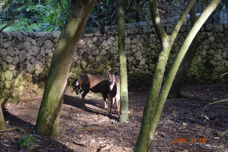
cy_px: 76
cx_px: 114
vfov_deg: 16.5
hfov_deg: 24.6
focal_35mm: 82
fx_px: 522
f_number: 5.6
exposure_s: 1/60
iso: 500
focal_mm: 55
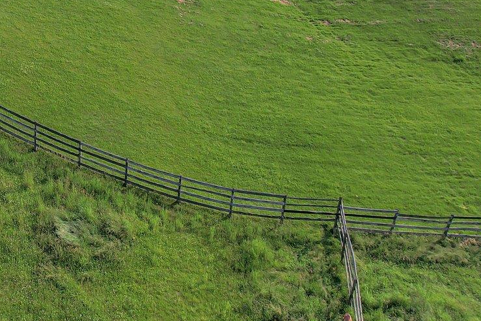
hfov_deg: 30.9
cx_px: 21
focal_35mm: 61
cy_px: -16
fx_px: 815
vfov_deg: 21.3
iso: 100
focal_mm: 8.38
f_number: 2.8
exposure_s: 1/2000
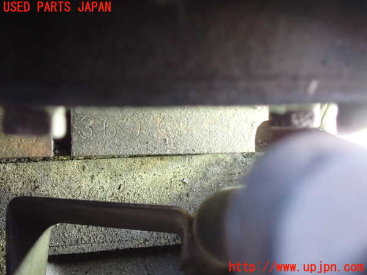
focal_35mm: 100
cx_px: 184
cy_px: 138
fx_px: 1060
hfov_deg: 19.6
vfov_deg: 14.8
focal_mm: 18
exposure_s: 1/25
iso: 800
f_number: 4.9
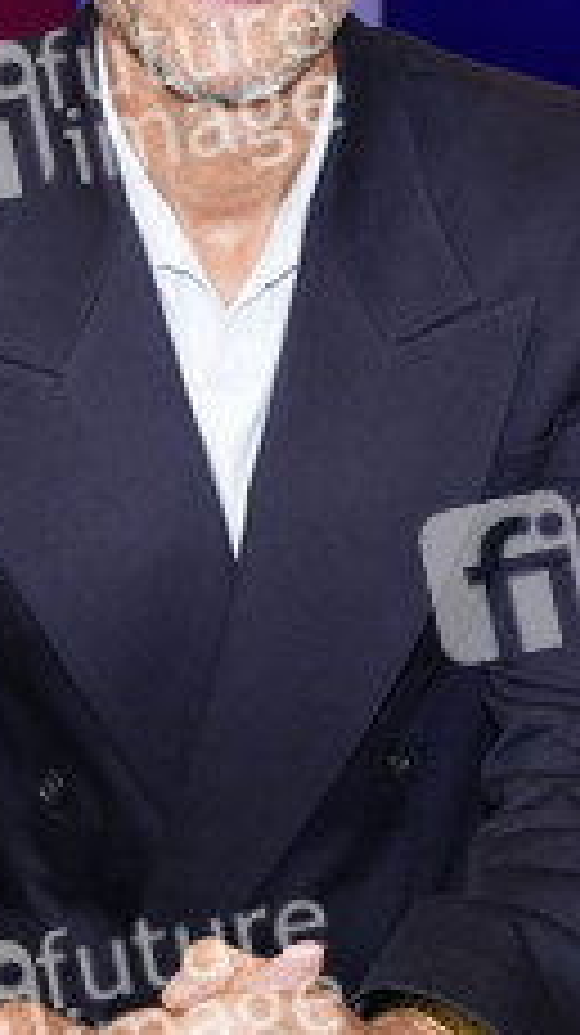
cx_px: 243
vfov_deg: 23.3
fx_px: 2494
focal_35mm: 91
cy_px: 333
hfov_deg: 13.3
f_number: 5.6
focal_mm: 50
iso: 2000
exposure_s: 1/160
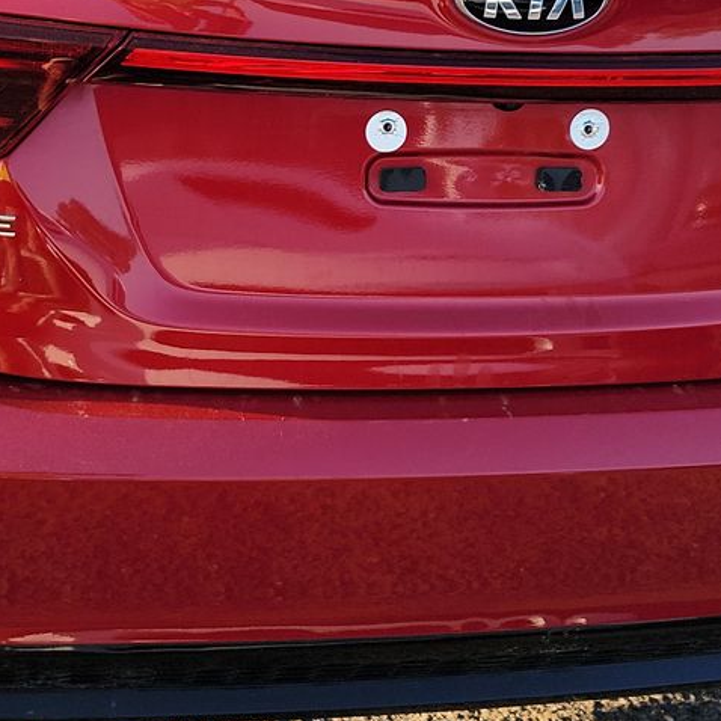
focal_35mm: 71
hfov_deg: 24.2
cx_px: 261
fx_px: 1673
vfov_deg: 23.8
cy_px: 98
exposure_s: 1/201
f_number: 1.8
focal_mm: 6.7
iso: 50
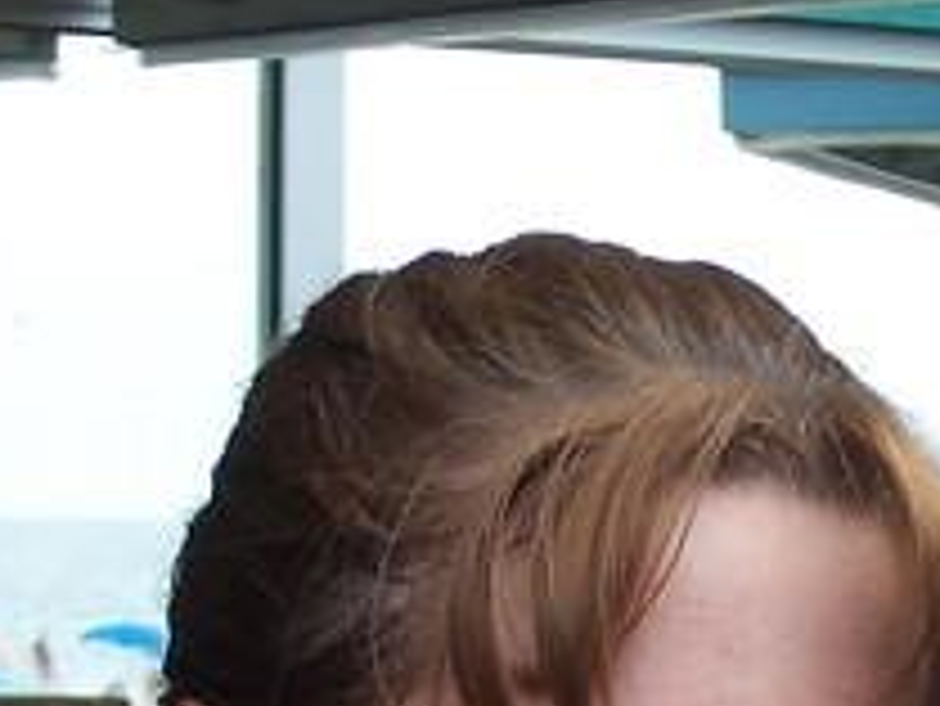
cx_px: 1093
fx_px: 5896
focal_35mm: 217
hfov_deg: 9.0
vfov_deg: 6.8
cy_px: 958
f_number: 4
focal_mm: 10.8
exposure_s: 1/350
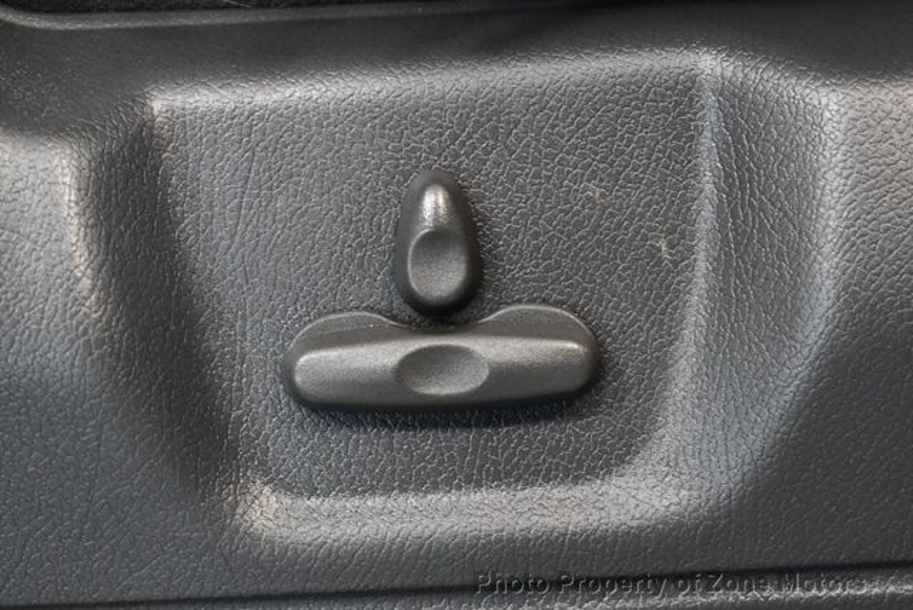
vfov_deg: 12.5
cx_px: 456
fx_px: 2792
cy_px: 305
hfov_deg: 18.6
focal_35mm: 110
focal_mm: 55
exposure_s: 1/60
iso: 3200
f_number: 5.6
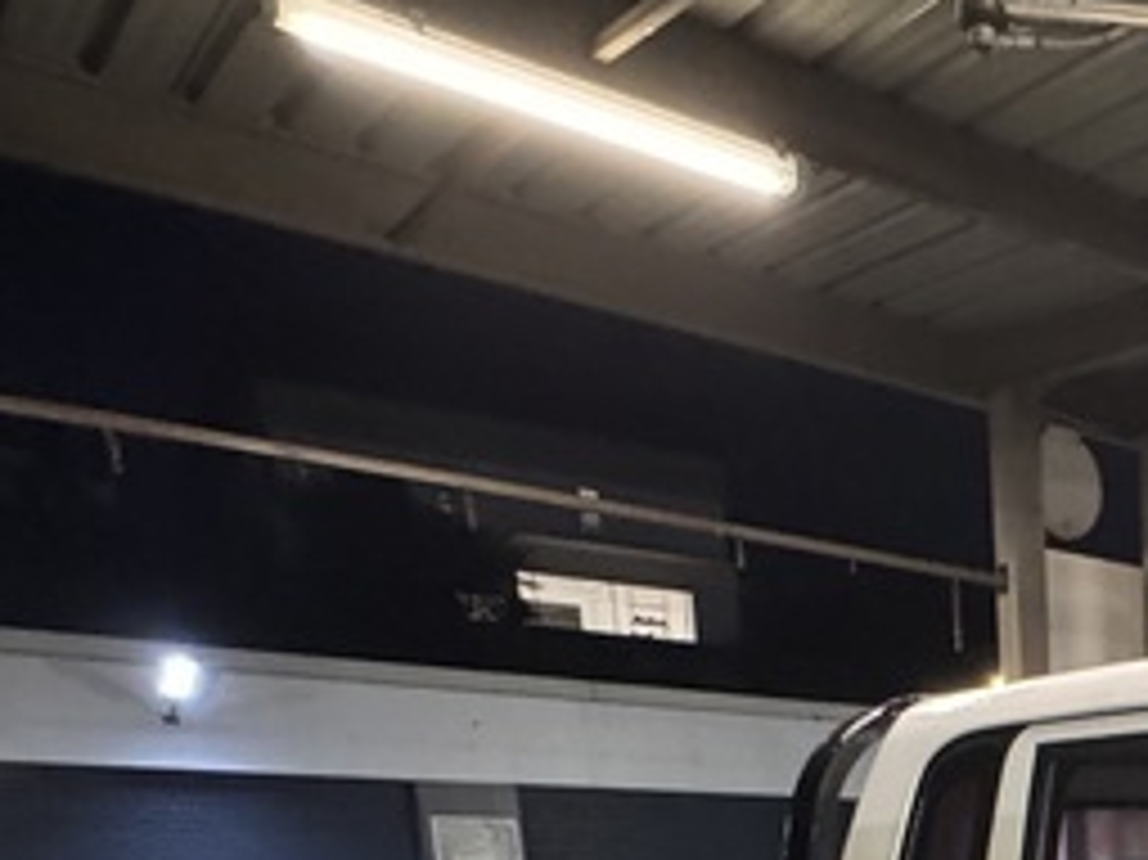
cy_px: 1297
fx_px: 1459
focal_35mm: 44
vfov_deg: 25.0
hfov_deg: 37.2
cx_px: 1211
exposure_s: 1/50
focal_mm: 2.22
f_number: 2.2
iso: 1000
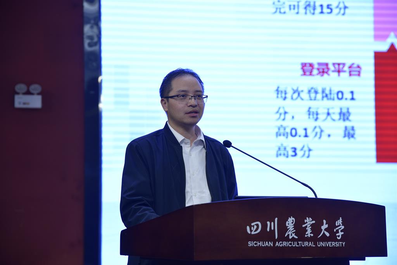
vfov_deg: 15.2
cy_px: 132
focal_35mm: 90
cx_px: 198
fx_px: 992
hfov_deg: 22.6
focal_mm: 90
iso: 1000
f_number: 5
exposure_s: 1/100
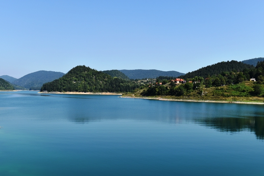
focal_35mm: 38
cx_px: 132
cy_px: 88
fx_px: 275
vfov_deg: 35.5
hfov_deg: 51.3
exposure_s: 1/400
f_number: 10
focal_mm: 25
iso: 200
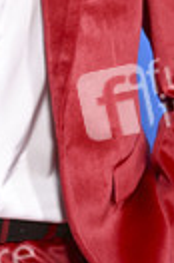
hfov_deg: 4.6
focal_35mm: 298
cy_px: -6
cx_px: -2
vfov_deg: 6.9
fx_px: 2178
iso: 3200
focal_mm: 98
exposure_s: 1/250
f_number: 4.5
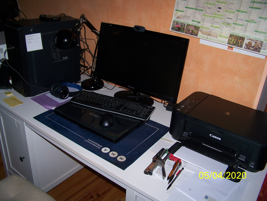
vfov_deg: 42.9
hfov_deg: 55.4
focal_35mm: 33
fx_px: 255
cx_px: 134
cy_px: 100
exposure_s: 1/125
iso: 64
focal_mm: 5.85
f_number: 2.8
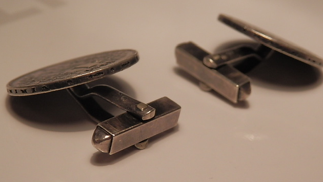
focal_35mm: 73
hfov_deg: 29.0
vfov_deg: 16.5
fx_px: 625
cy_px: 107
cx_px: 162
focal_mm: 11.9
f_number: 4.4
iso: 250
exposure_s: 1/100
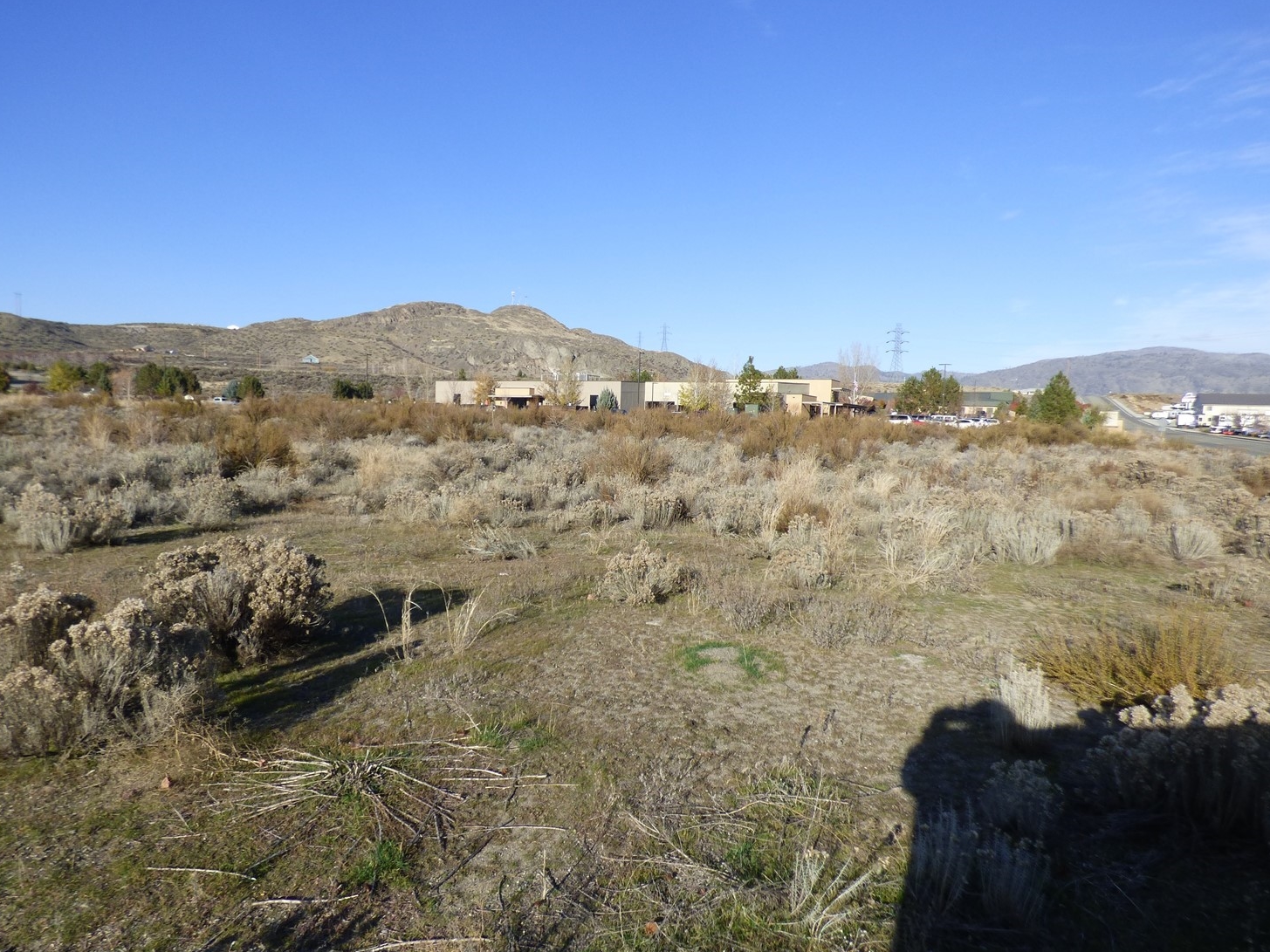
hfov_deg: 76.4
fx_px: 807
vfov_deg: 61.0
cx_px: 618
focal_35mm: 22
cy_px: 502
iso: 100
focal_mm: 3.58
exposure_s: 1/1600
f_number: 2.8
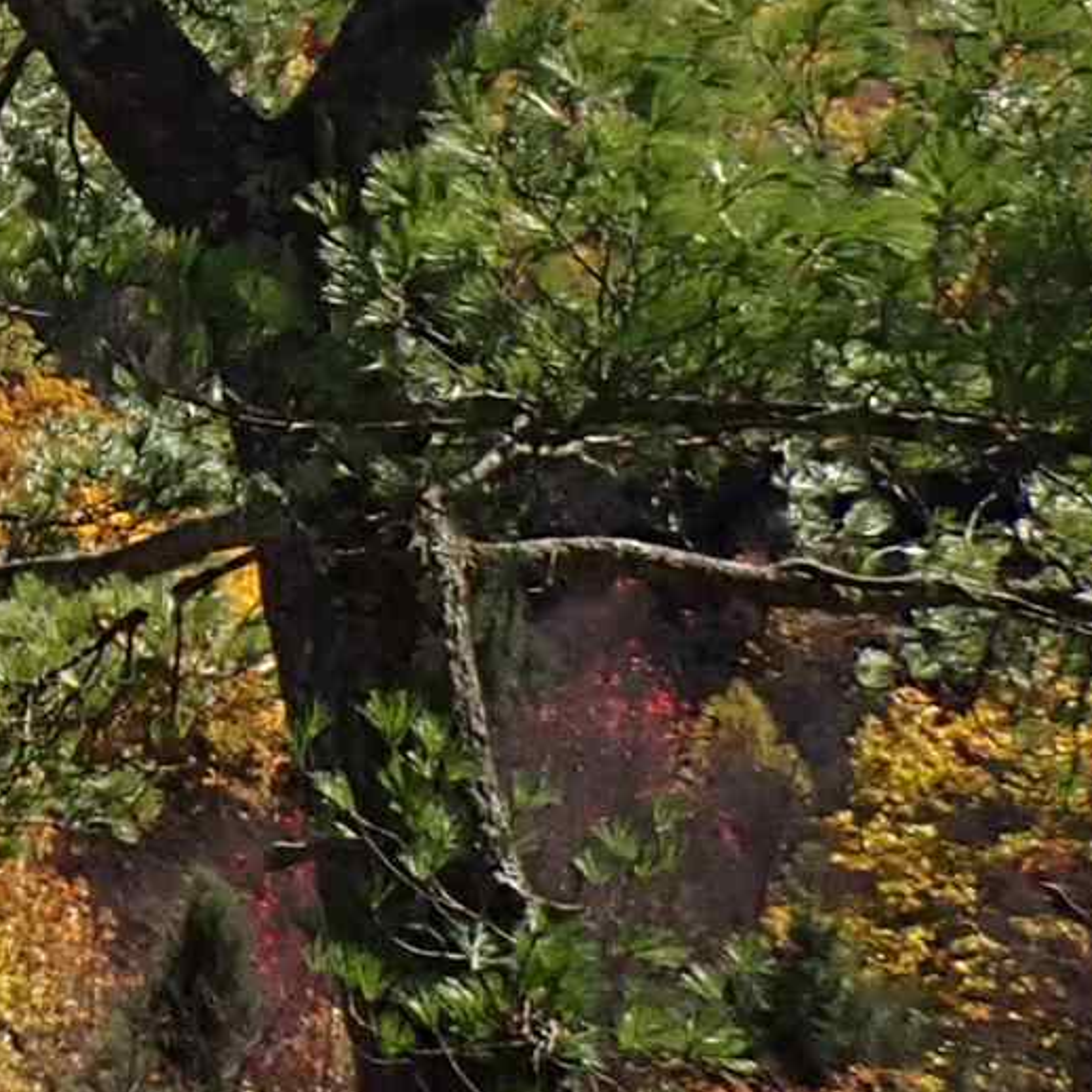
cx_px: -1845
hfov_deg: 10.6
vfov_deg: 13.0
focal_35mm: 131
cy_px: -240
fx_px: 4675
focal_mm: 4.5
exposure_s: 1/200
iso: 100
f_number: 8
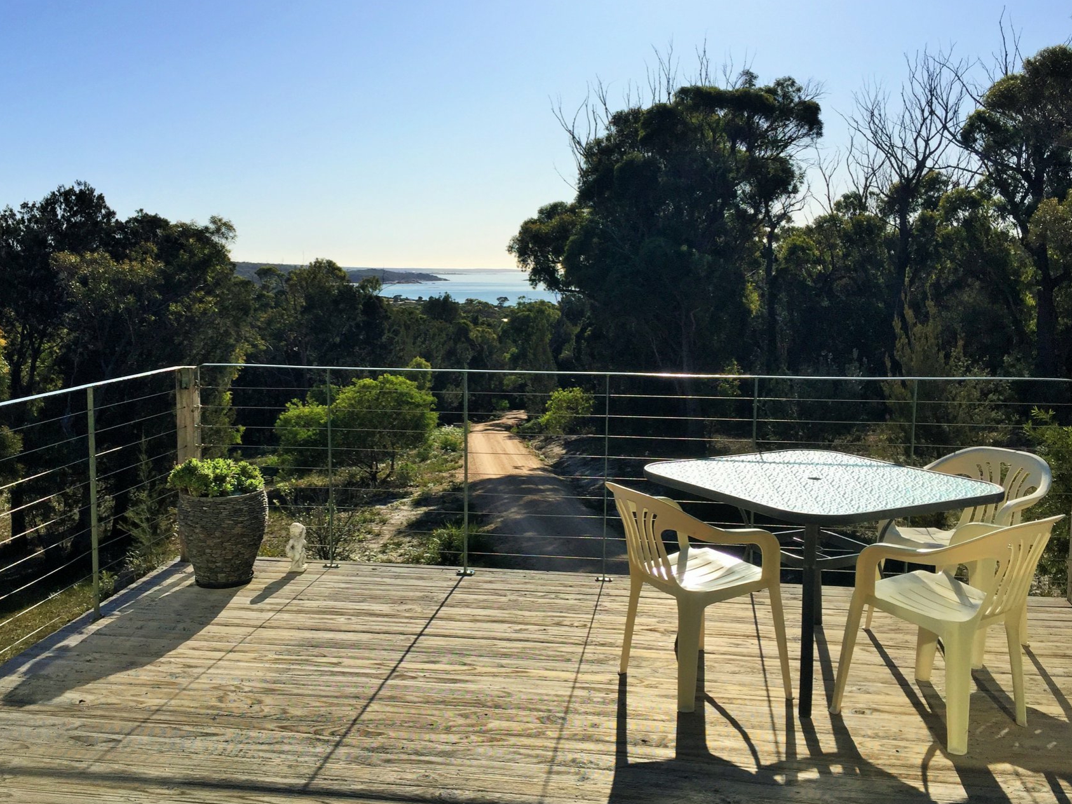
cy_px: 392
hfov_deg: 55.2
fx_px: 1022
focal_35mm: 33
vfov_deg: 42.9
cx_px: 474
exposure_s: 1/3300
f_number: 2.2
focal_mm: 4.15
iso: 32
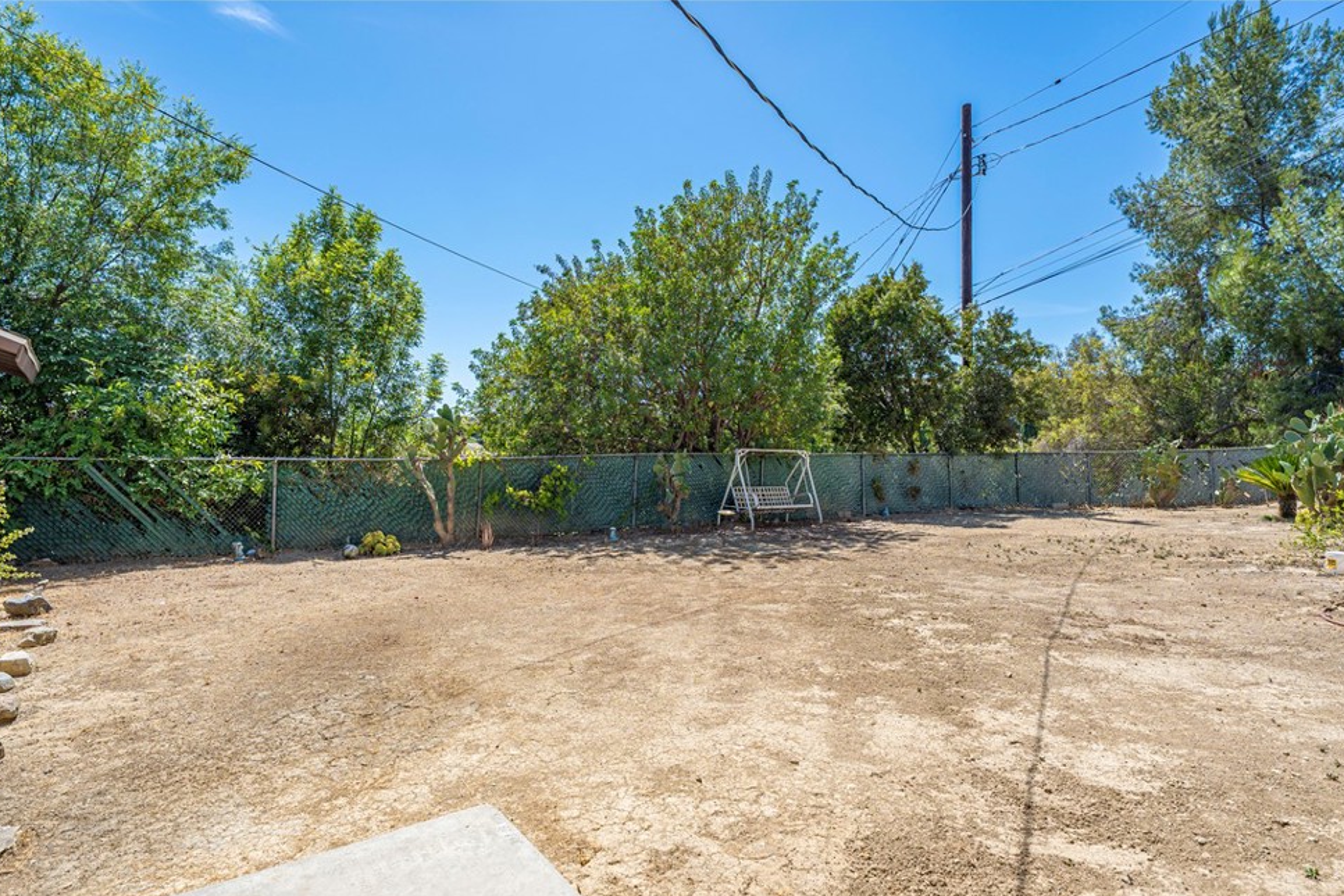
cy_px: 473
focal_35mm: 18
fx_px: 672
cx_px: 671
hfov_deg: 90.0
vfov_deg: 67.4
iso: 125
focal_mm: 17
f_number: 4.5
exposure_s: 1/1000
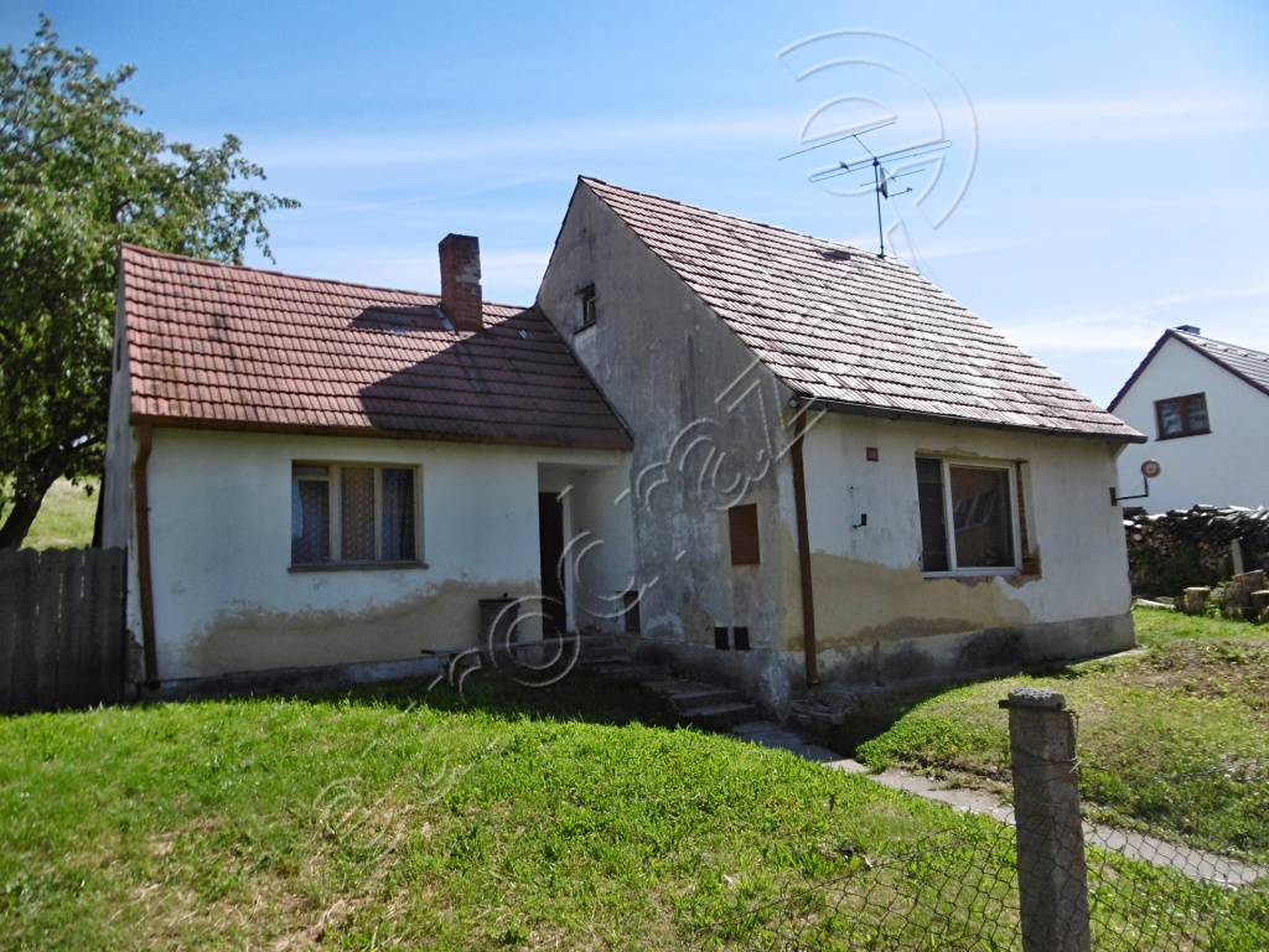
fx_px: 880
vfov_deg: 56.8
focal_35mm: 24
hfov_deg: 71.6
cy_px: 476
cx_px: 634
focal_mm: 4.3
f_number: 7.8
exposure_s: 1/200
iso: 100
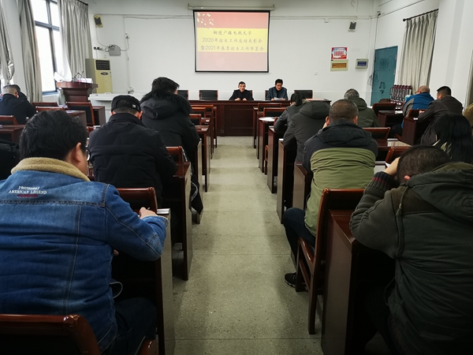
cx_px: 236
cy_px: 178
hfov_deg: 61.7
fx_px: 396
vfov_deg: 48.2
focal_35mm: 29
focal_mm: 5.58
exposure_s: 1/50
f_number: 1.8
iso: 100
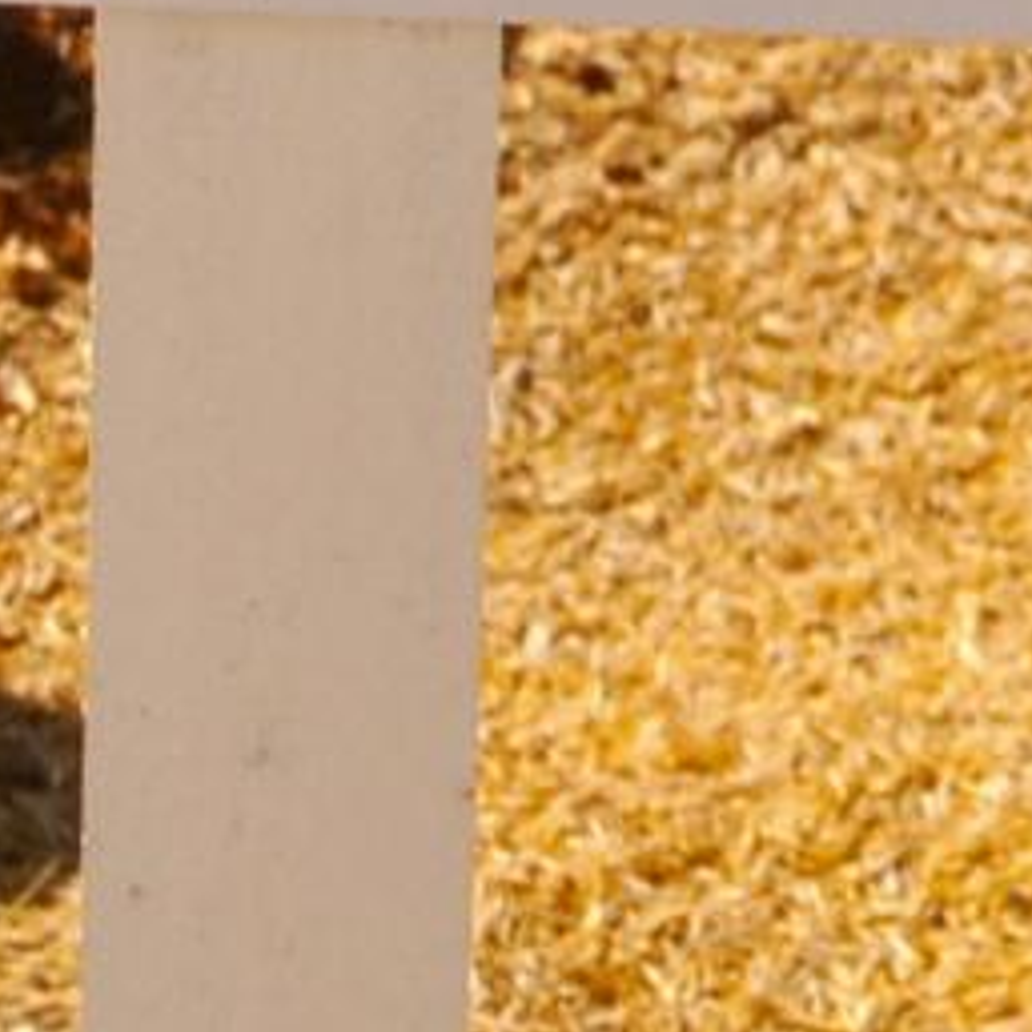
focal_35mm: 535
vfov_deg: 3.3
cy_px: -225
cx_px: 3690
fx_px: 18045
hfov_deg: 3.2
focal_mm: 36
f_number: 10
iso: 200
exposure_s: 1/400
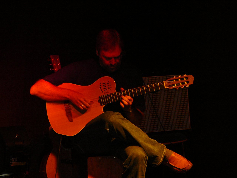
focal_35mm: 177
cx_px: 118
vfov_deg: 8.4
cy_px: 89
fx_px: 1212
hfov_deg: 11.2
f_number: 4
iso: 200
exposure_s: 1/30
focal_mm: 26.3
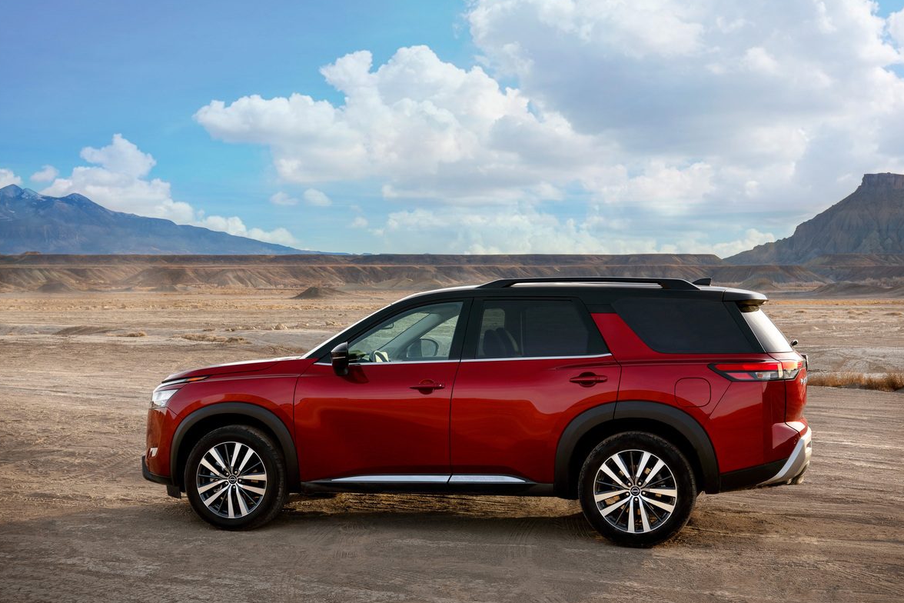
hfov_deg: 40.3
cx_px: 450
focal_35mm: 49
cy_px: 299
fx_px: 1230
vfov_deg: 27.5
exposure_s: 1/320
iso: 250
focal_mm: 48
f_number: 5.6
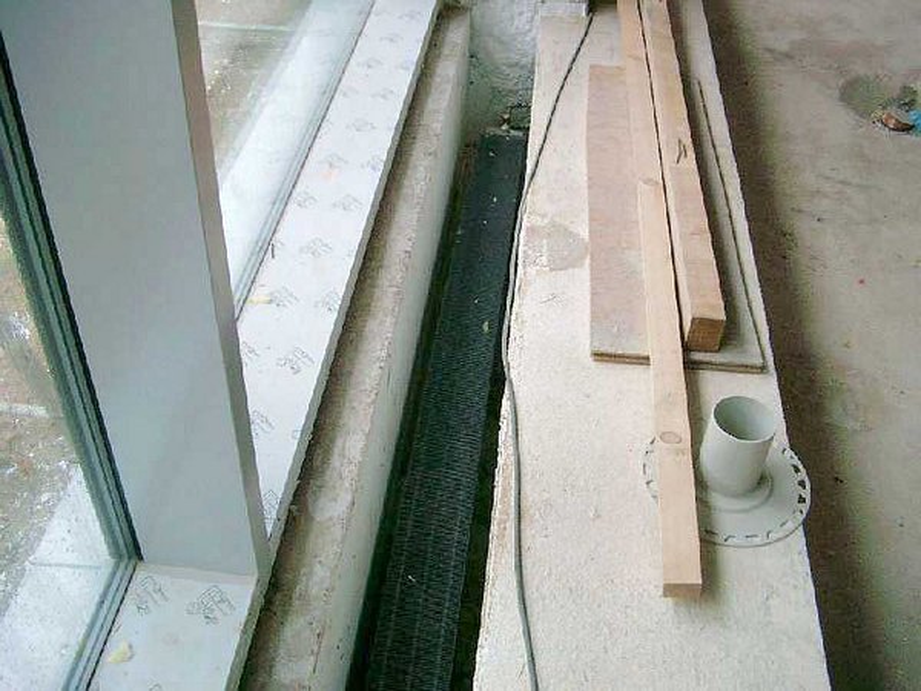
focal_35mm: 37
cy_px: 346
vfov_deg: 38.7
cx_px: 460
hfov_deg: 50.1
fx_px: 984
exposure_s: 1/50
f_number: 2.6
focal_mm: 7.6
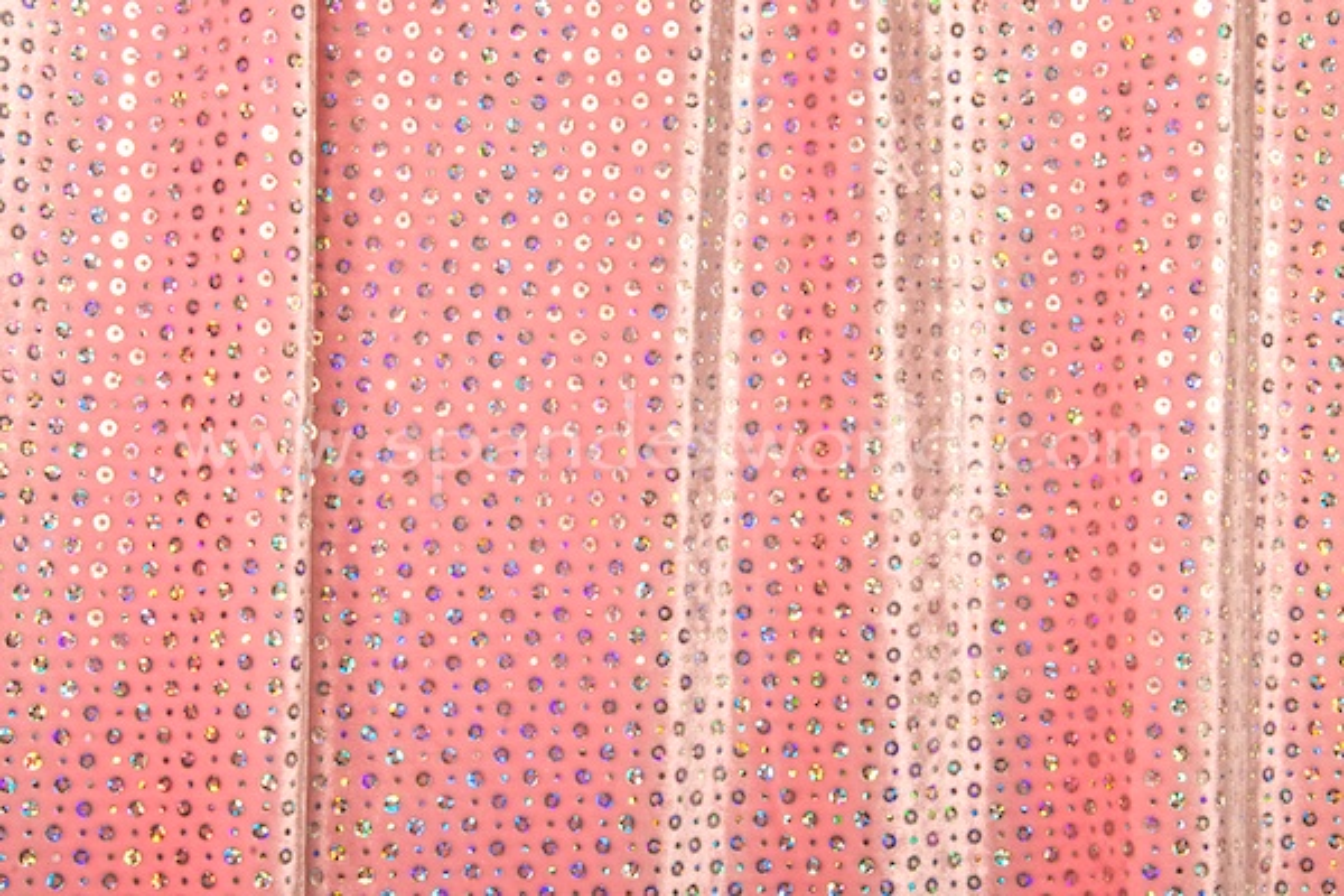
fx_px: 5320
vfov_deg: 9.6
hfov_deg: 14.4
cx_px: 672
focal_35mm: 142
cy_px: 448
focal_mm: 95
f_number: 29
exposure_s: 1/200
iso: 200
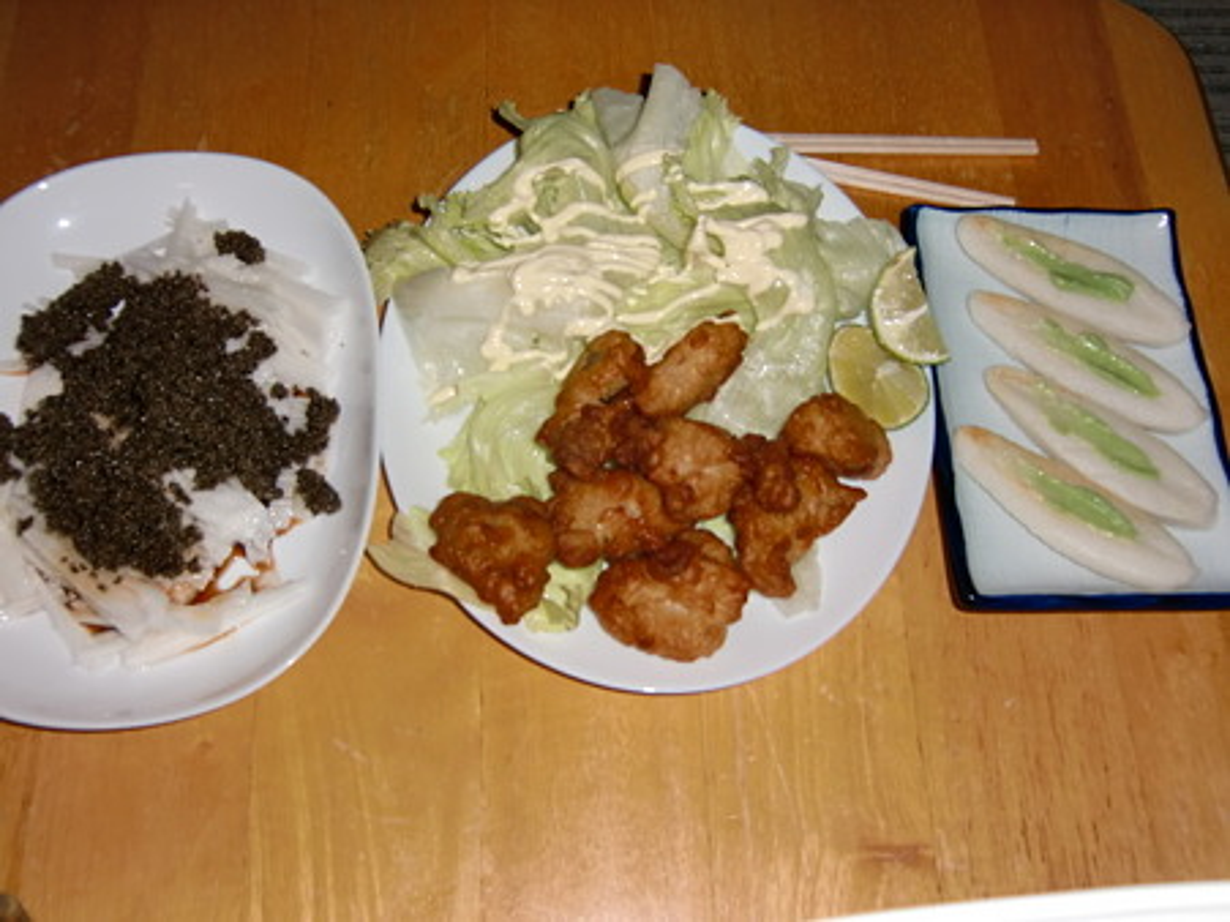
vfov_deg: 41.8
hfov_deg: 54.0
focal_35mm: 34
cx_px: 615
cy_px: 461
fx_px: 1208
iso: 100
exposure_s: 1/20
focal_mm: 6.1
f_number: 3.6
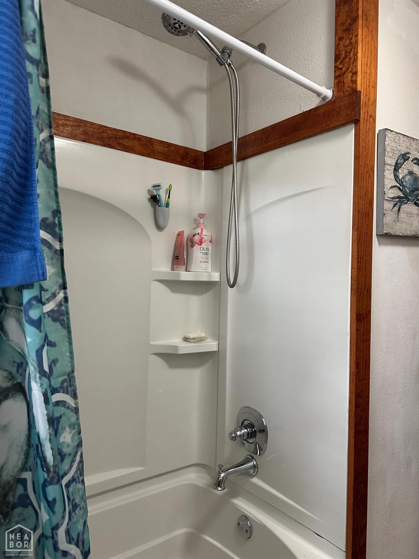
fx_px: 387
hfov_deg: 56.8
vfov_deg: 71.6
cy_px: 280
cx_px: 210
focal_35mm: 24
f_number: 1.78
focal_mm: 6.86
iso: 250
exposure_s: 1/60
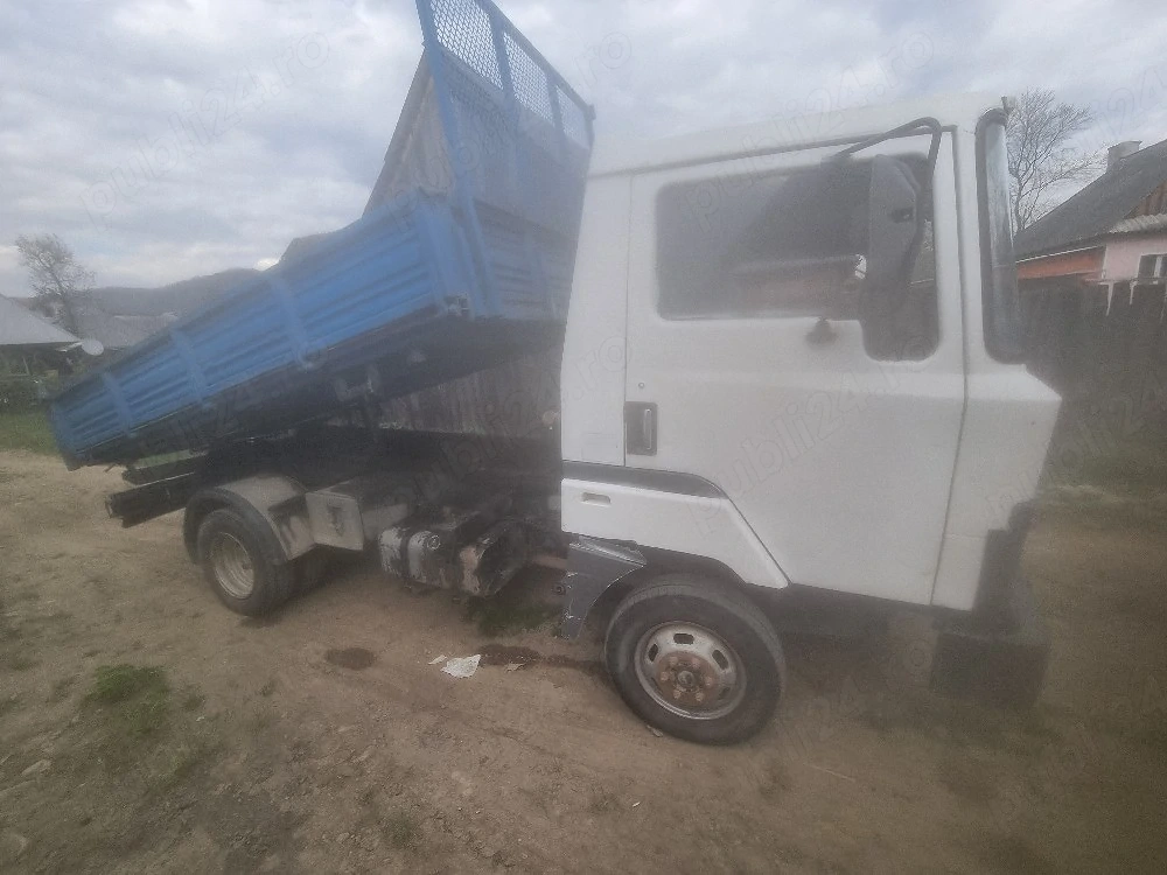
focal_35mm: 13
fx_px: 438
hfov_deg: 106.2
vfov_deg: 89.9
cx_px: 584
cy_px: 438
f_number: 2.2
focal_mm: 2.2
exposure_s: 1/556
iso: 50
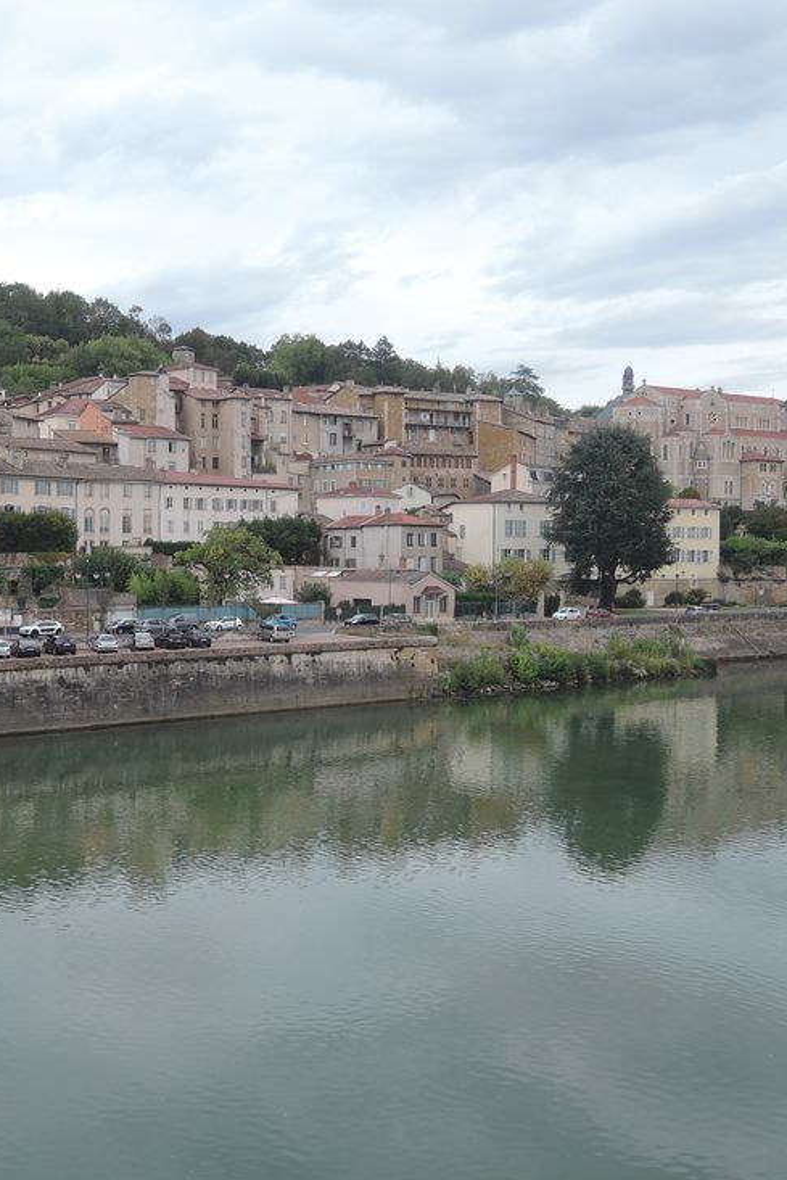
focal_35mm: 44
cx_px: 177
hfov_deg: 29.9
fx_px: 1442
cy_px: 589
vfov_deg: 44.5
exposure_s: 1/160
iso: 80
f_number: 3.2
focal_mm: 6.6
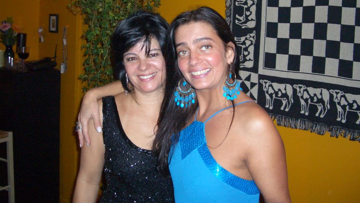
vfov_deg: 28.8
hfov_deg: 49.4
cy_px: 63
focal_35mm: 41
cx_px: 178
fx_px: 391
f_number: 2.6
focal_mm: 5.8
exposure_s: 1/60
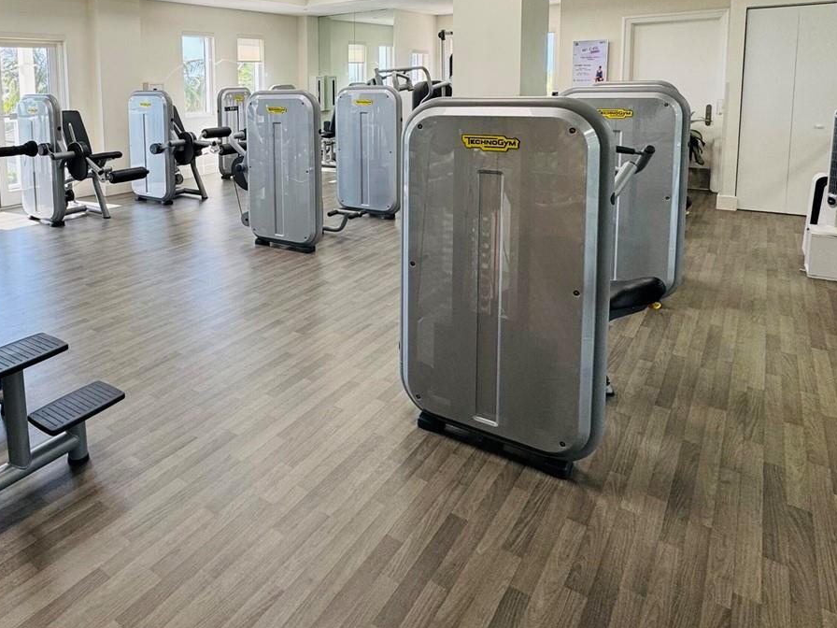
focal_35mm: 25
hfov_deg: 66.4
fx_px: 604
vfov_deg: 52.1
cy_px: 144
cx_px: 244
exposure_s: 1/120
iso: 50
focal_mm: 2.22
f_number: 2.2
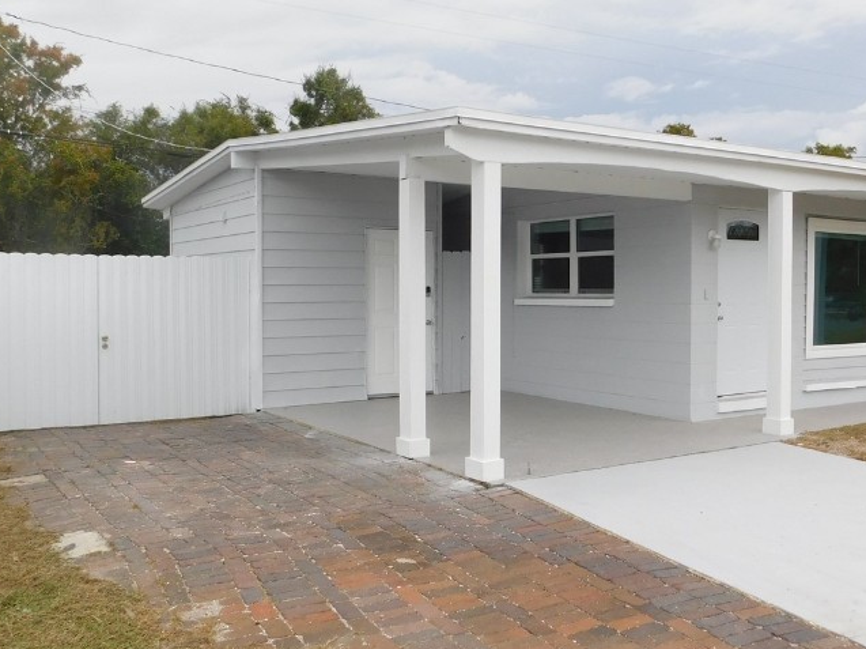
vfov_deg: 38.6
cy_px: 327
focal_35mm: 37
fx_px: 925
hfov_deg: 49.8
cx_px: 523
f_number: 3
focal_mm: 4
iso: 125
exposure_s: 1/500
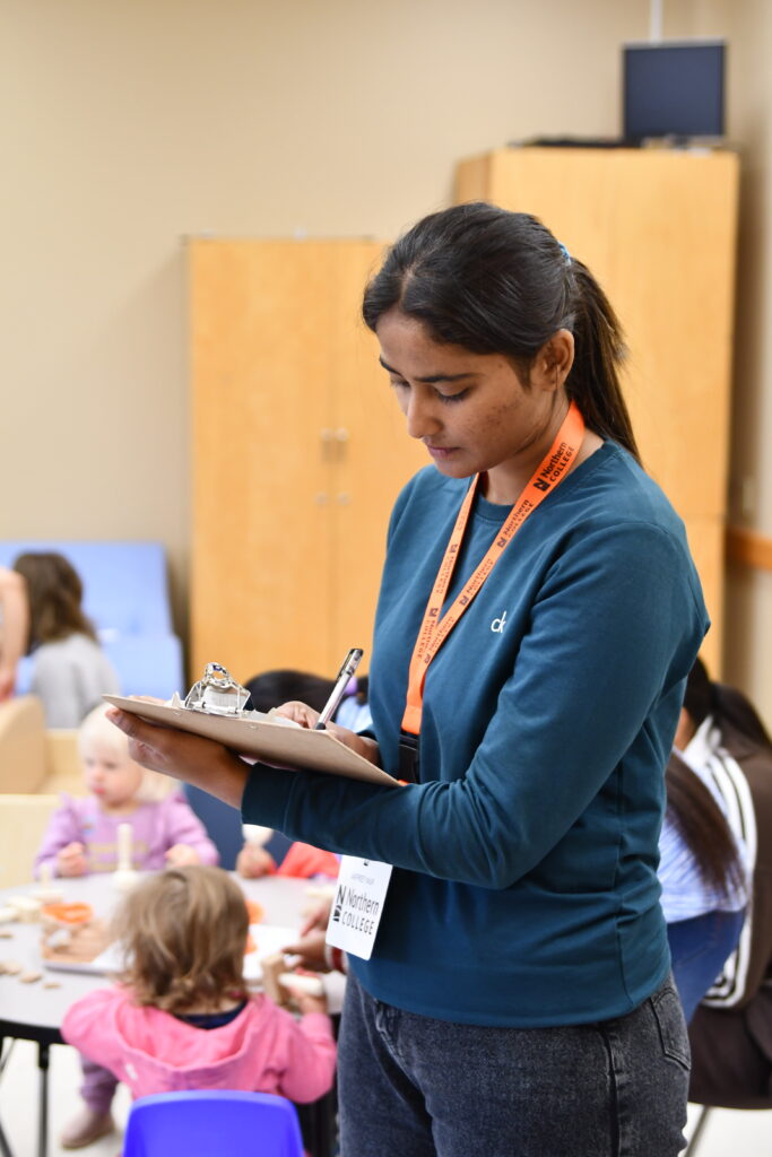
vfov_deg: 29.2
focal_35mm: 69
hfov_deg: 19.7
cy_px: 578
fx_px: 2219
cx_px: 386
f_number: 2.8
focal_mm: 46
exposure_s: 1/125
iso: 800
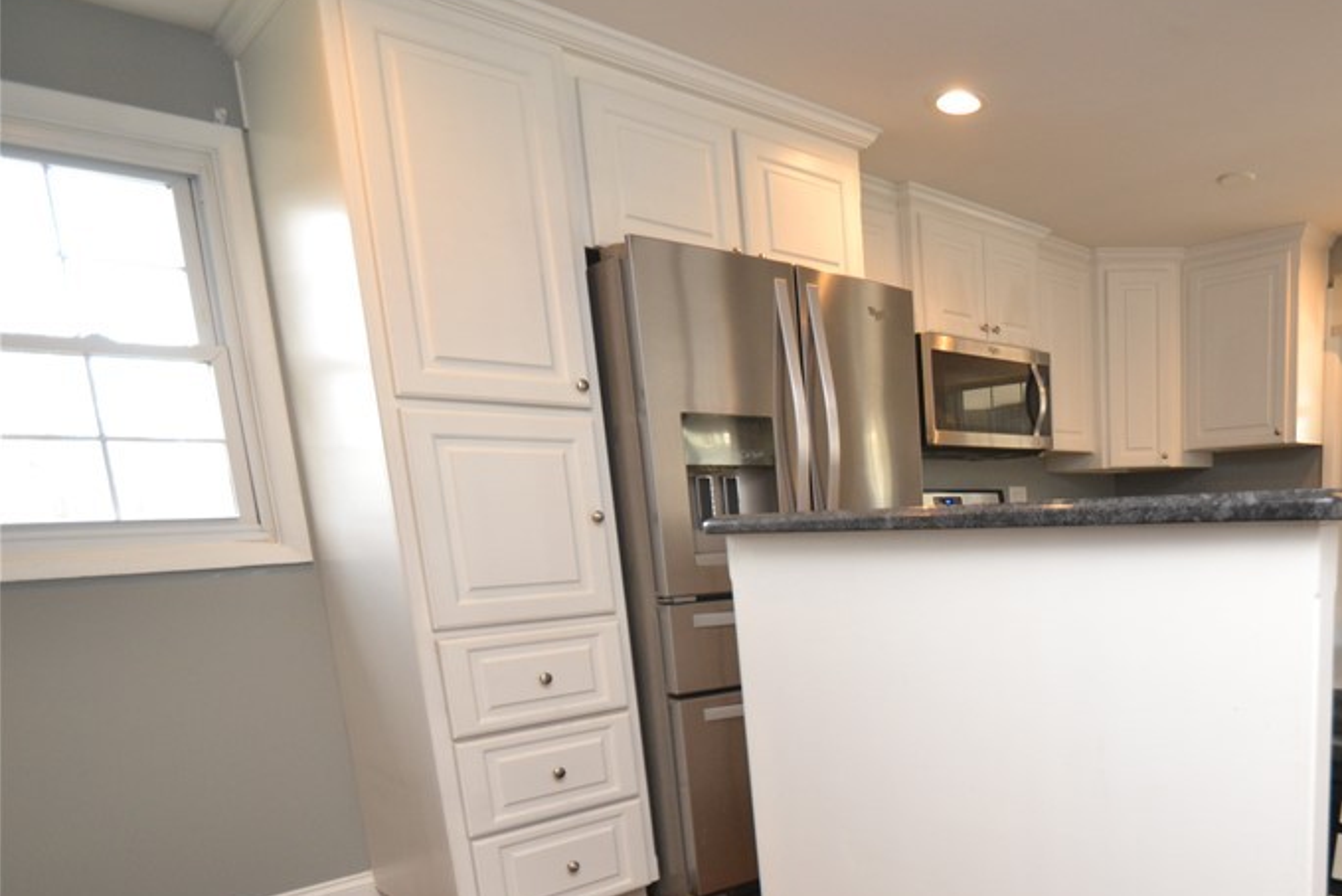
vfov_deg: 50.6
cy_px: 690
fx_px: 895
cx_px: 1071
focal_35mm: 24
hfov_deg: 67.0
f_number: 3.5
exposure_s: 1/60
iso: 500
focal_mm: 10
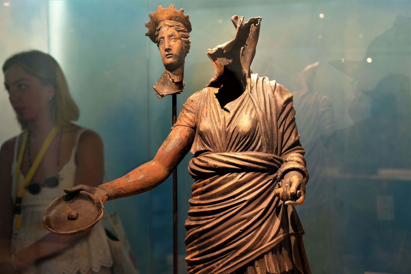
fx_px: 479
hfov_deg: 46.4
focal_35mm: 42
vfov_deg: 31.9
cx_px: 206
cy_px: 137
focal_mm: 27.7
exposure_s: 1/38
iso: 800
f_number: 3.2
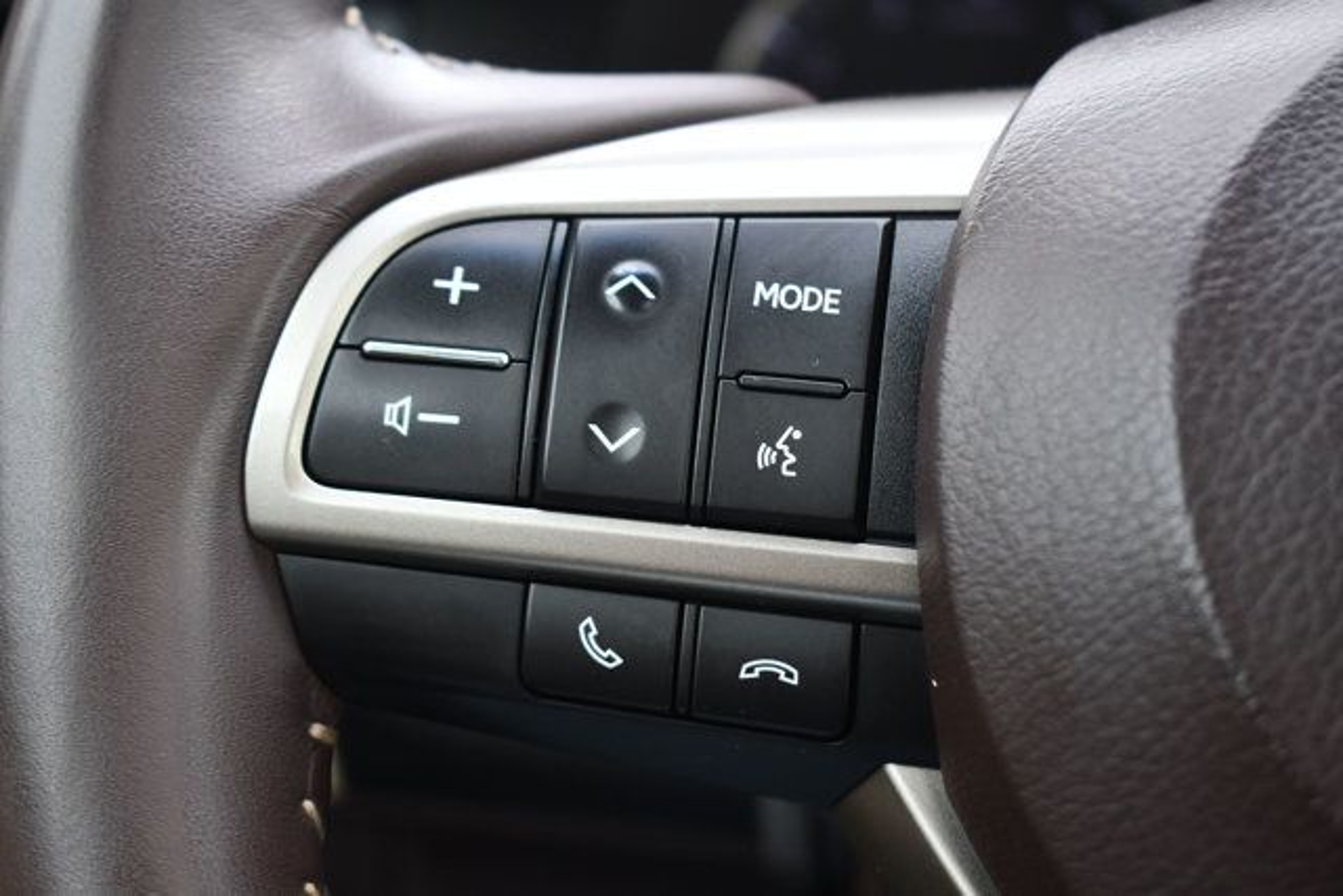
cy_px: 448
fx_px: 2351
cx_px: 672
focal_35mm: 63
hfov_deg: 31.9
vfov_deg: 21.6
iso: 640
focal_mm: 42
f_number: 5
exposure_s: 1/250
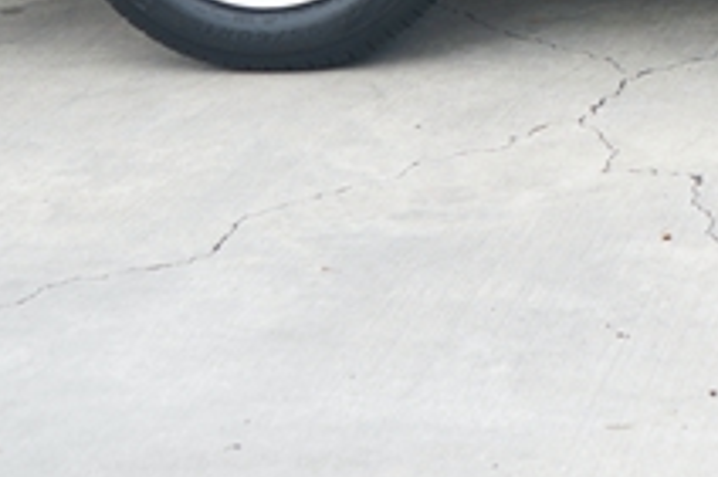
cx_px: 1226
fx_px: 2989
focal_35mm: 150
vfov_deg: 8.4
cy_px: -641
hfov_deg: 12.7
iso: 100
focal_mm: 31
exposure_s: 1/40
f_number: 4
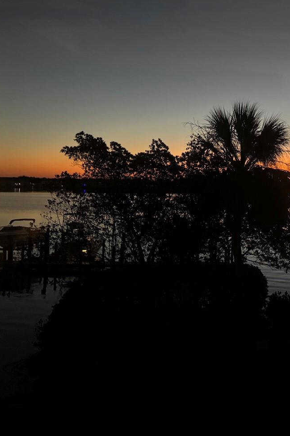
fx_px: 496
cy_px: 179
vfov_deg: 47.2
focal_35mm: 41
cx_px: 316
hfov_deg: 29.5
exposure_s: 1/25
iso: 800
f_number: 1.78
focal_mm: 6.76
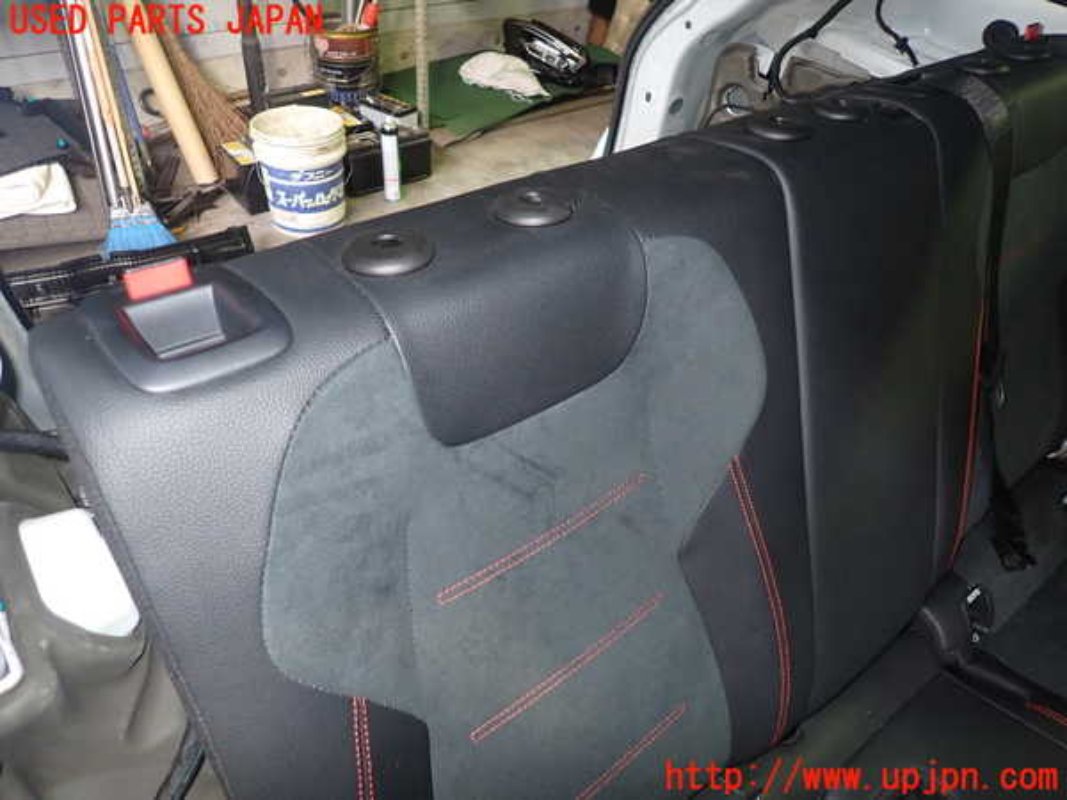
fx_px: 771
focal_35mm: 25
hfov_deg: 69.4
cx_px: 534
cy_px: 400
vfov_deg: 54.9
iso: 200
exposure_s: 1/30
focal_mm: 4.5
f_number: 2
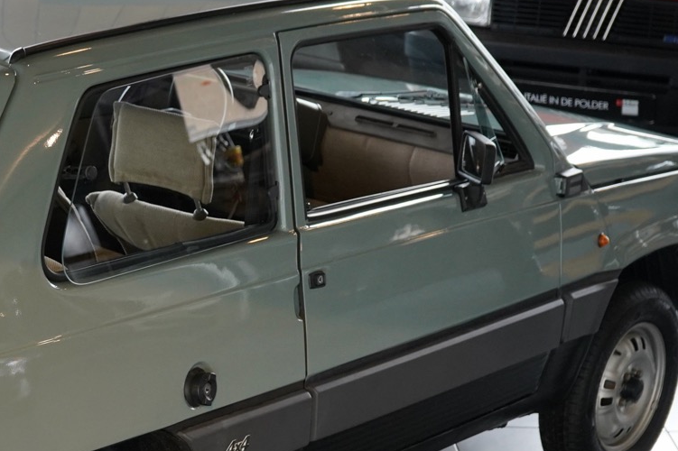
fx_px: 2504
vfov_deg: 10.3
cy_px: 348
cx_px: 71
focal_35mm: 133
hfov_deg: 15.3
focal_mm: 52
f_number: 5
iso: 1600
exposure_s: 1/60
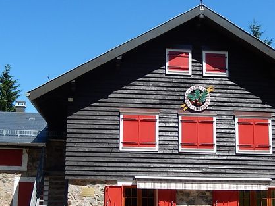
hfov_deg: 39.6
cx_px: 137
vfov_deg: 30.2
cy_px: 124
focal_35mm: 48
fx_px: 381
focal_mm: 4.5
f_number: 3.4
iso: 125
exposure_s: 1/1250
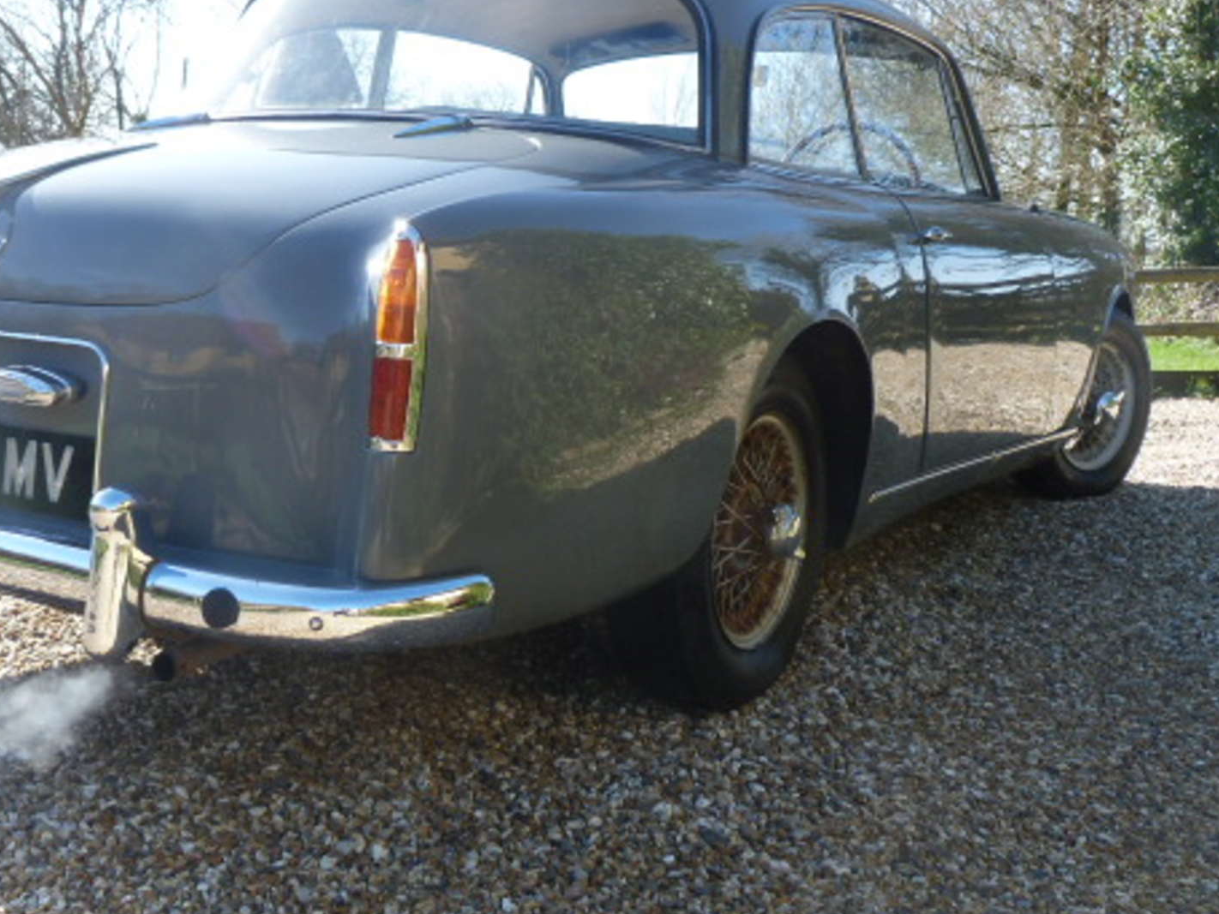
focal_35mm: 45
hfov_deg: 41.9
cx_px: 481
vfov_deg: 32.0
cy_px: 312
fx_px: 1585
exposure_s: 1/160
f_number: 4
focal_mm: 5.8
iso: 80
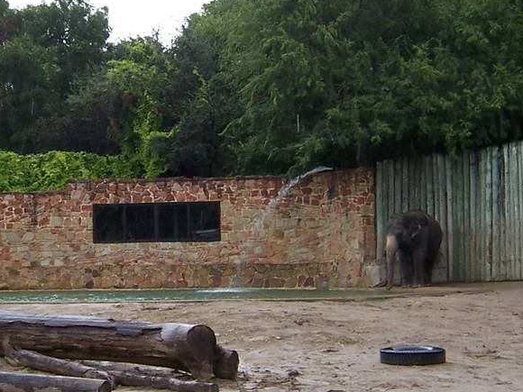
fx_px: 1375
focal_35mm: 91
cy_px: 140
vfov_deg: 16.2
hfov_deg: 21.2
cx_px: 93
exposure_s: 1/180
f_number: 3.4
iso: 80
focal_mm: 5.5
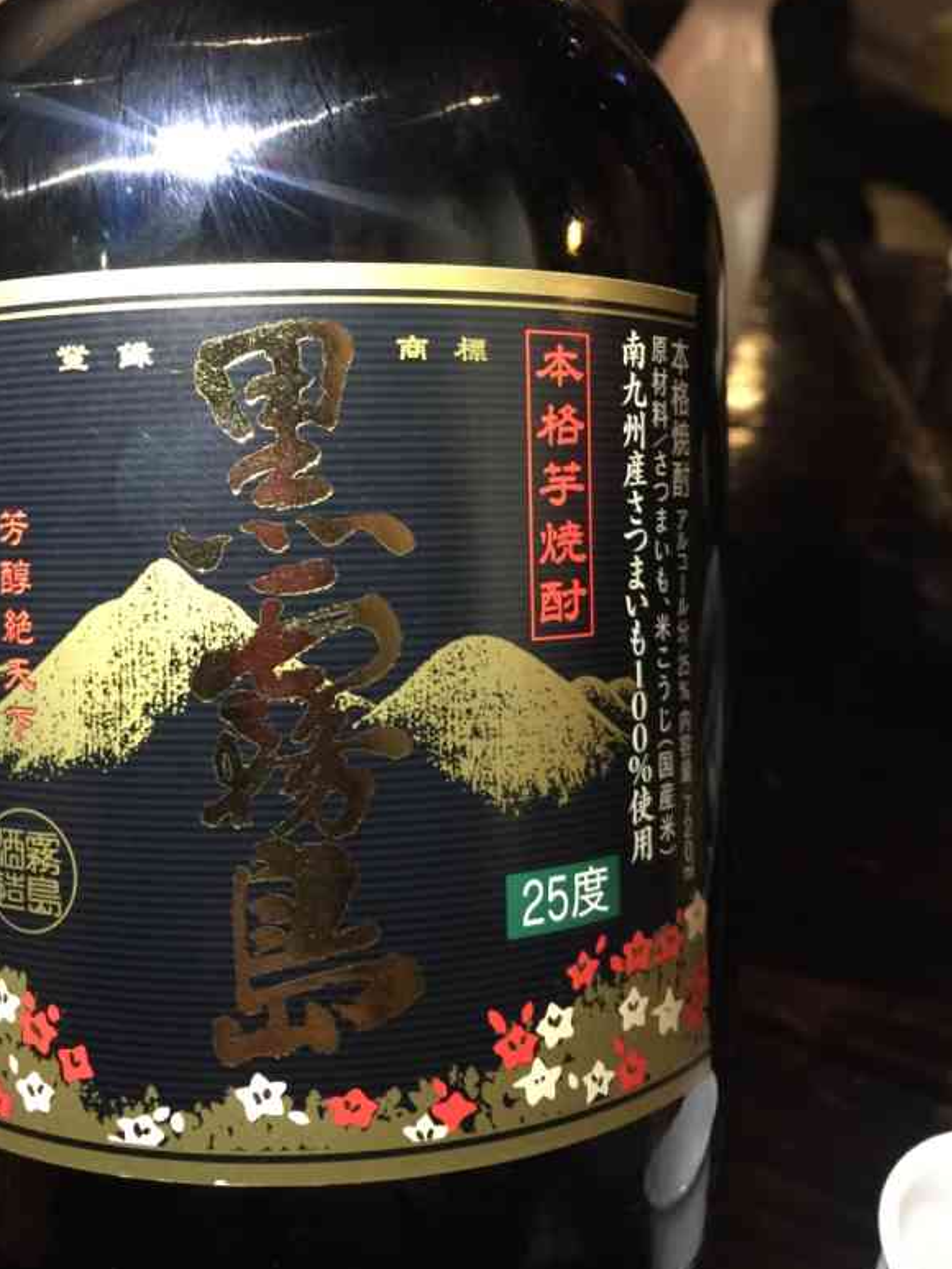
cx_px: 384
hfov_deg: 40.5
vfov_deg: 52.6
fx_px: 1283
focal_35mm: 35
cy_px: 589
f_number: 2.2
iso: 125
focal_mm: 4.15
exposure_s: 1/8
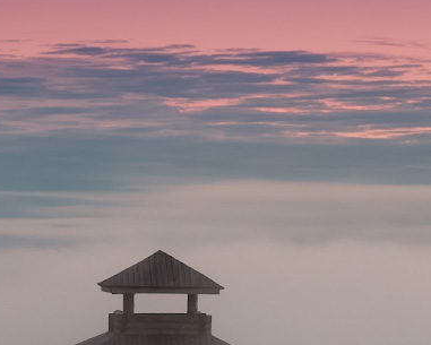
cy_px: 412
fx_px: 8880
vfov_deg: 2.2
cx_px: 325
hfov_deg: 2.8
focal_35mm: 696
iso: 400
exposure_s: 1/4
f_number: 11
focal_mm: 134.4
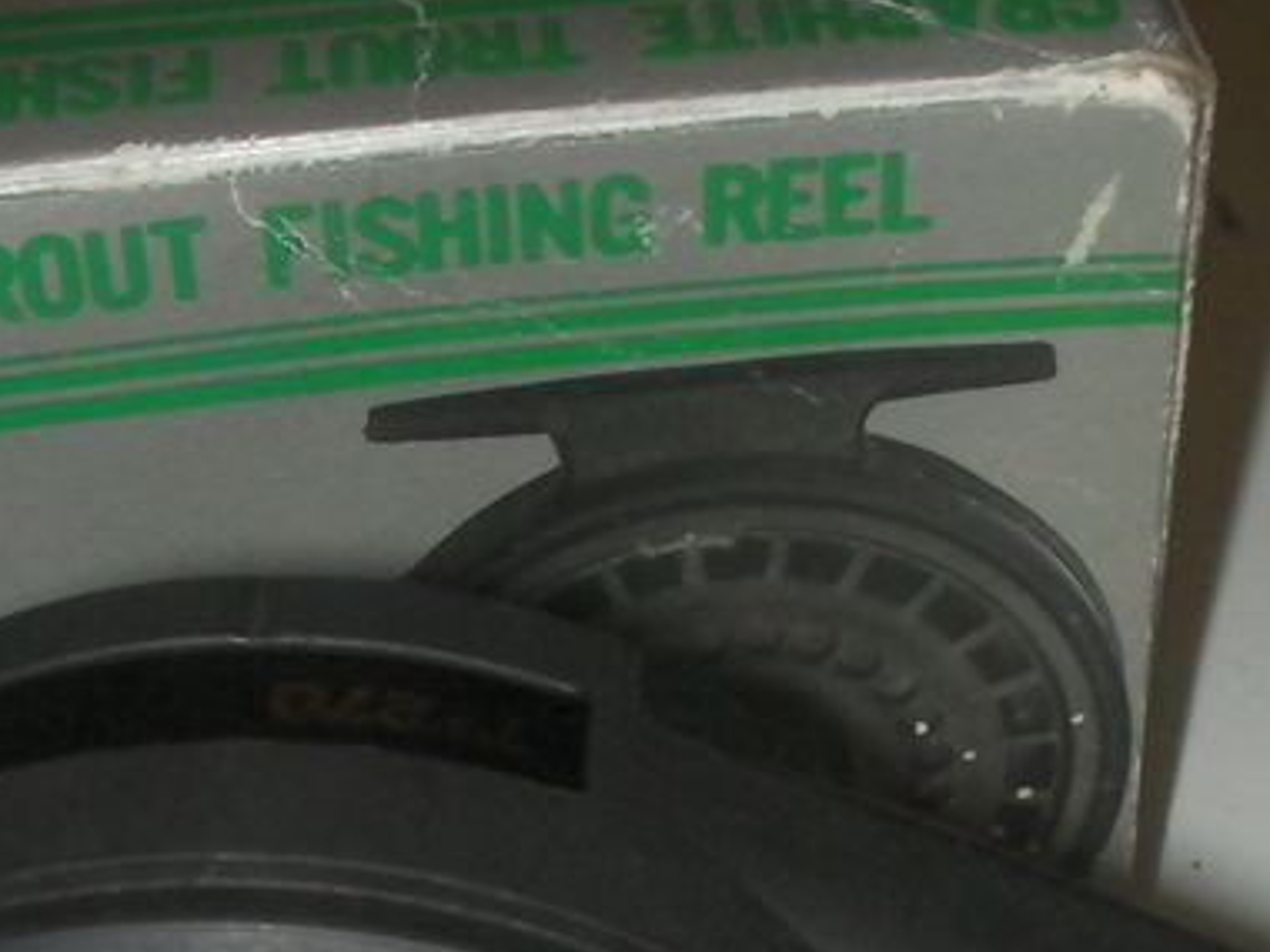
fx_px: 3669
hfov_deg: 19.6
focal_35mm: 100
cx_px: 428
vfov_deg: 14.4
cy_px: 1116
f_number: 5.6
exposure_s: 1/30
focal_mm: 6.3
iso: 200
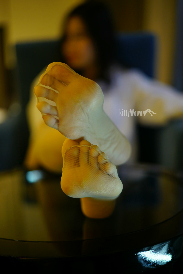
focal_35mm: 50
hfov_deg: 27.0
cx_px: 92
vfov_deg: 39.6
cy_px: 137
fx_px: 381
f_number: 1.8
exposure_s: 1/60
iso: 200
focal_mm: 50
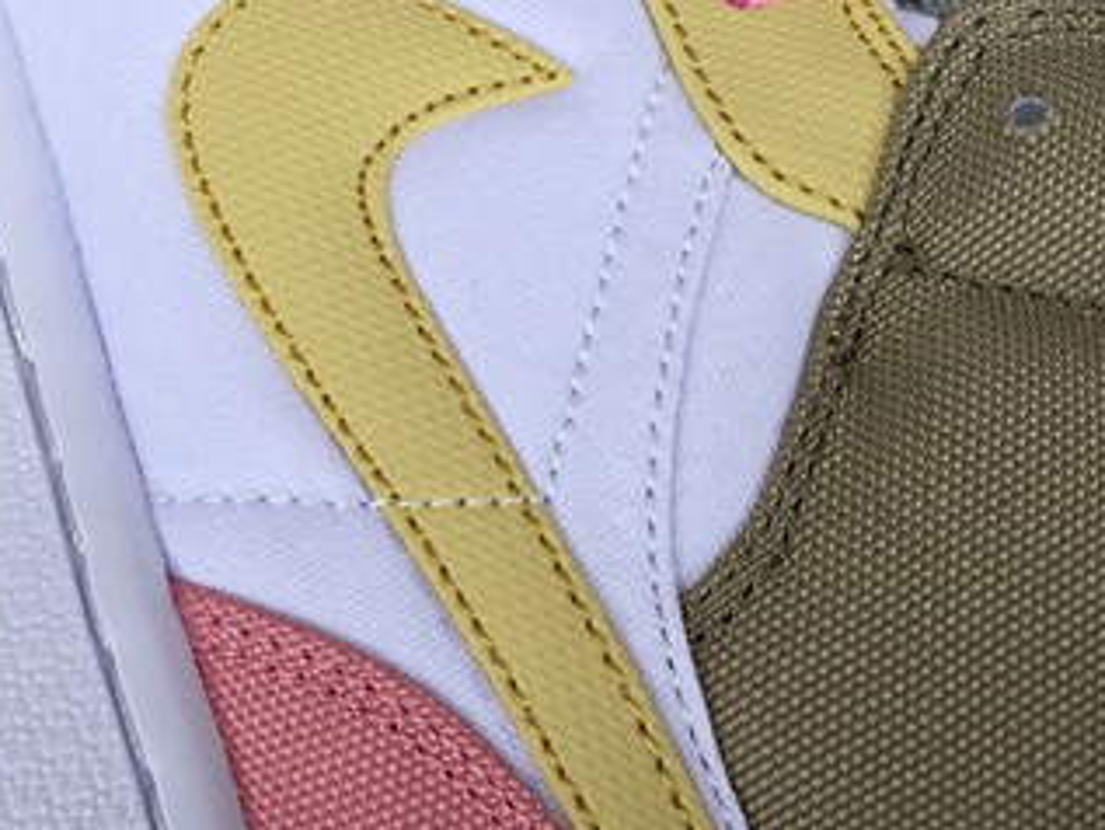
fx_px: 2810
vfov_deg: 16.8
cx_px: 523
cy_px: 312
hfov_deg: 22.2
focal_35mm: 88
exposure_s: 1/691
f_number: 2.4
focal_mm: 3.3
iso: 25
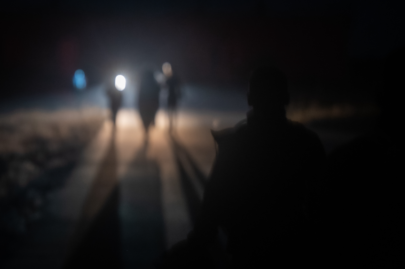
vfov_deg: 9.8
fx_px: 1574
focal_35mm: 140
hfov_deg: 14.7
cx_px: 202
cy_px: 134
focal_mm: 140
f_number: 3.2
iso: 2500
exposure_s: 1/15
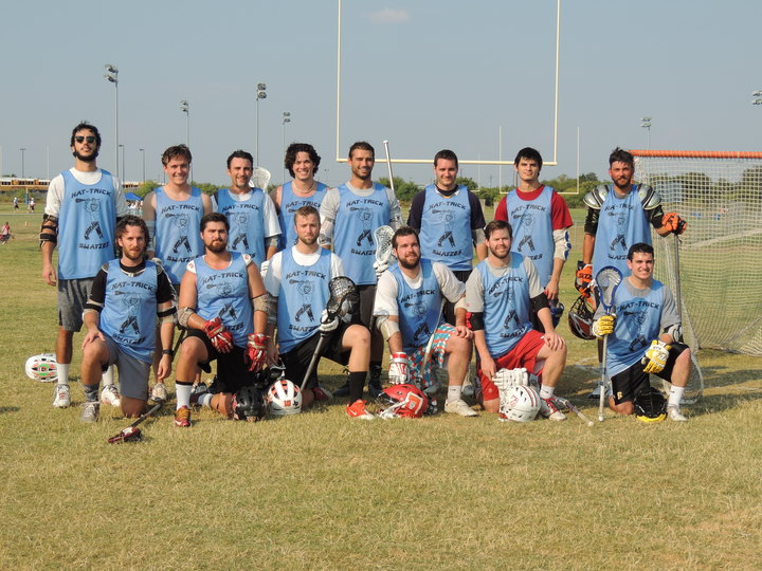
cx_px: 381
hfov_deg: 27.8
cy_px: 286
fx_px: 1541
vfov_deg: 21.0
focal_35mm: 70
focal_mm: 12.4
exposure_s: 1/800
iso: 100
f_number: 3.9
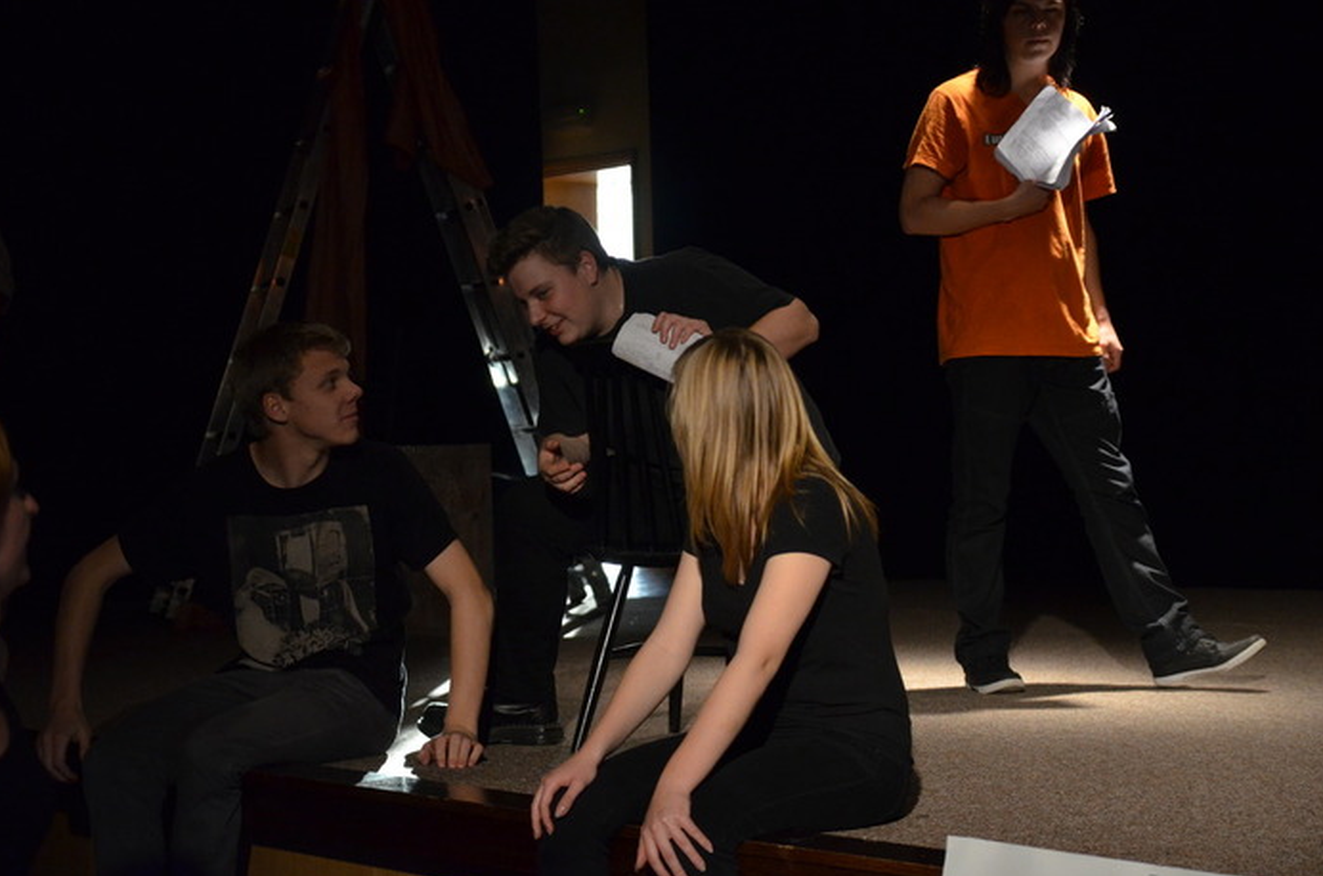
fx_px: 2823
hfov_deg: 26.4
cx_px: 658
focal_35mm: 77
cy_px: 448
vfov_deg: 17.6
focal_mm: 50
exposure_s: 1/320
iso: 1600
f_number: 3.8
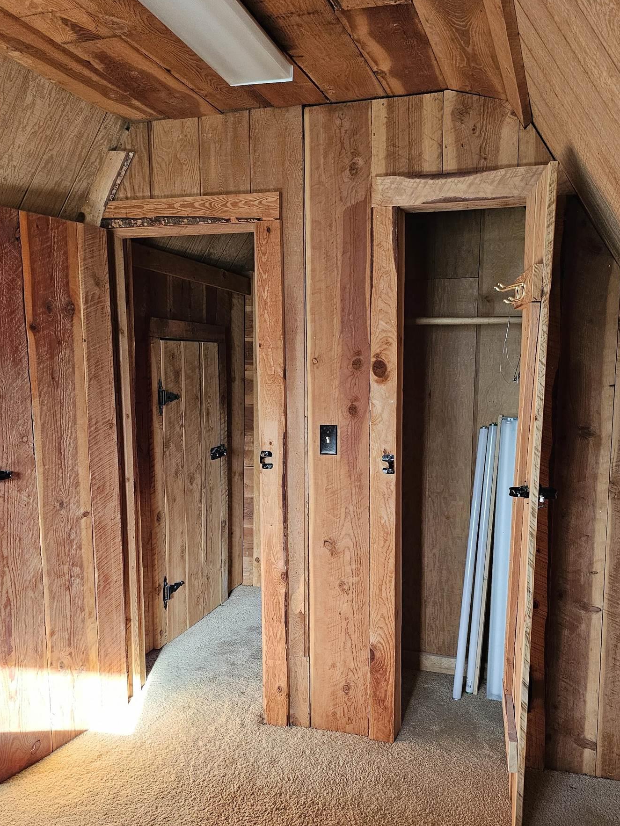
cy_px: 459
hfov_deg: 46.8
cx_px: 330
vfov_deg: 59.8
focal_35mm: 30
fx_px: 716
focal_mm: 6.3
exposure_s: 1/120
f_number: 1.7
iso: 800
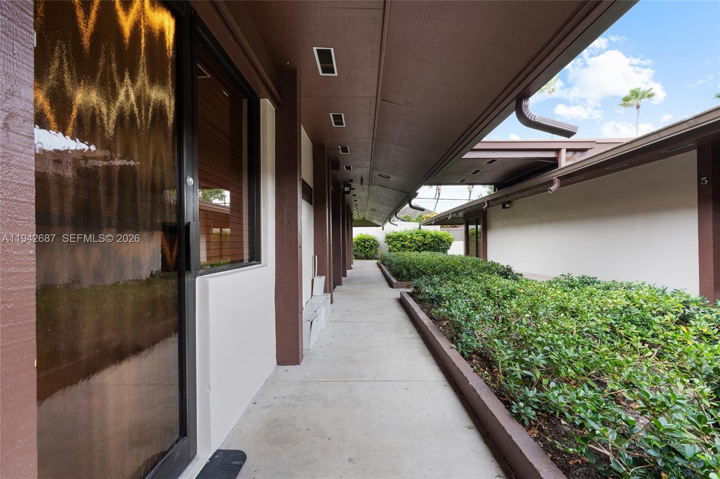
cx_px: 360
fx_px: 320
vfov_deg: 73.7
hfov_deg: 96.8
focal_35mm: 16
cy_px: 240
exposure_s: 1/2.5
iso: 250
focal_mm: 16
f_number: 13
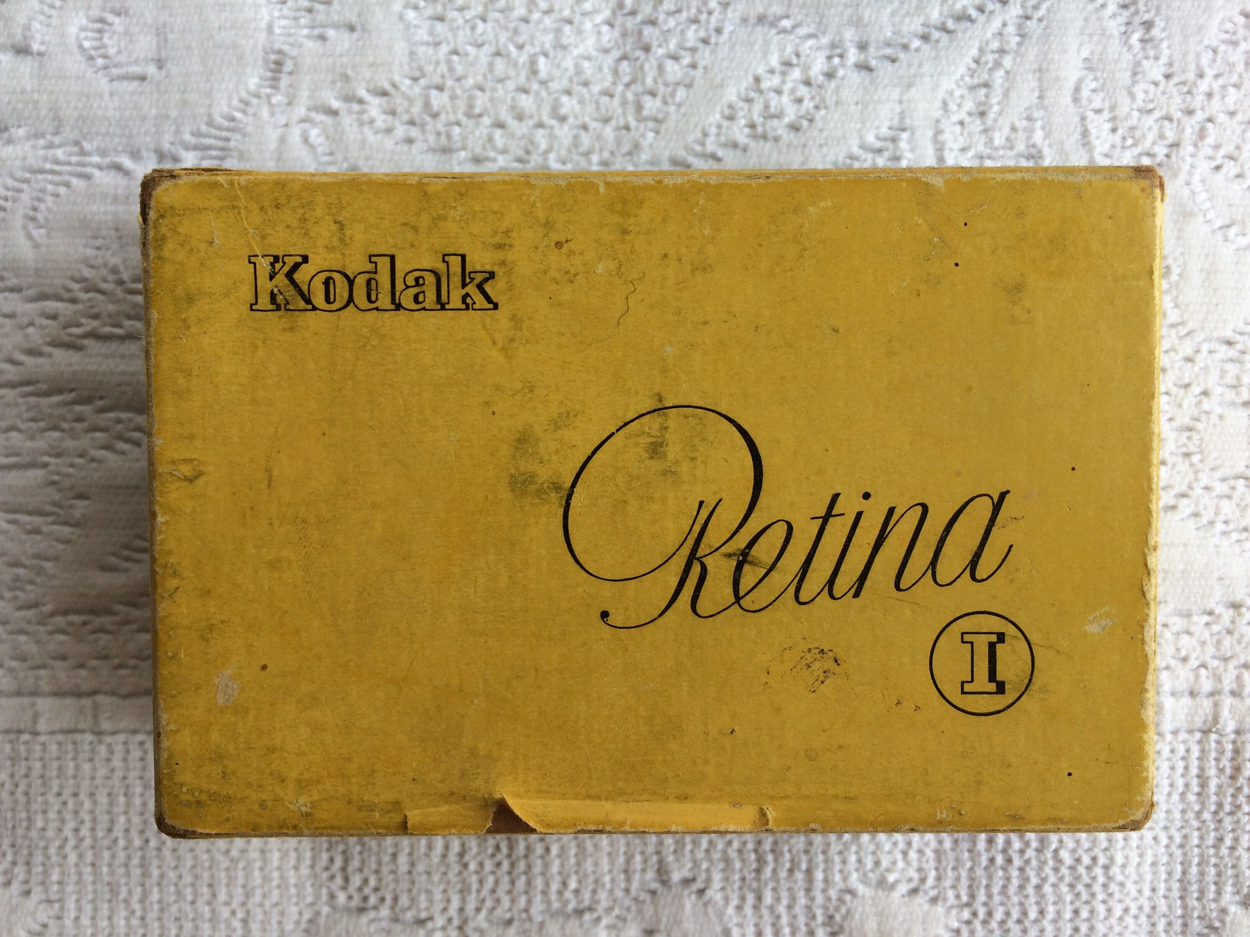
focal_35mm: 29
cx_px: 625
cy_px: 468
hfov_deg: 61.7
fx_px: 1047
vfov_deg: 48.2
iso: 32
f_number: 2.2
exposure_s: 1/387
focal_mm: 4.15
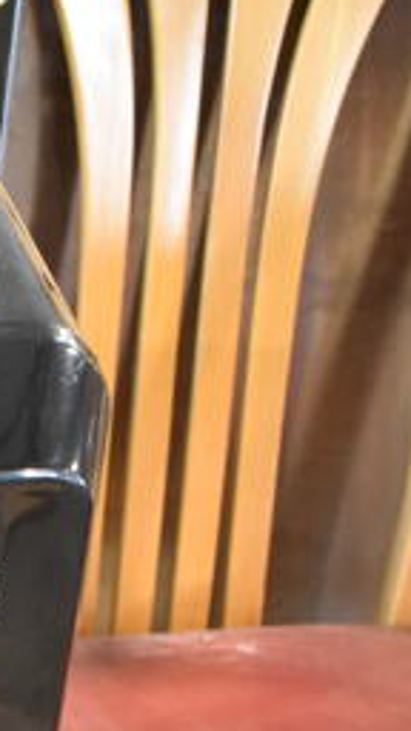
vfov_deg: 19.8
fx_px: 1957
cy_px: 901
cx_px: -445
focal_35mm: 101
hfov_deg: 10.8
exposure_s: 1/30
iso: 1400
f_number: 3.5
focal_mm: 18
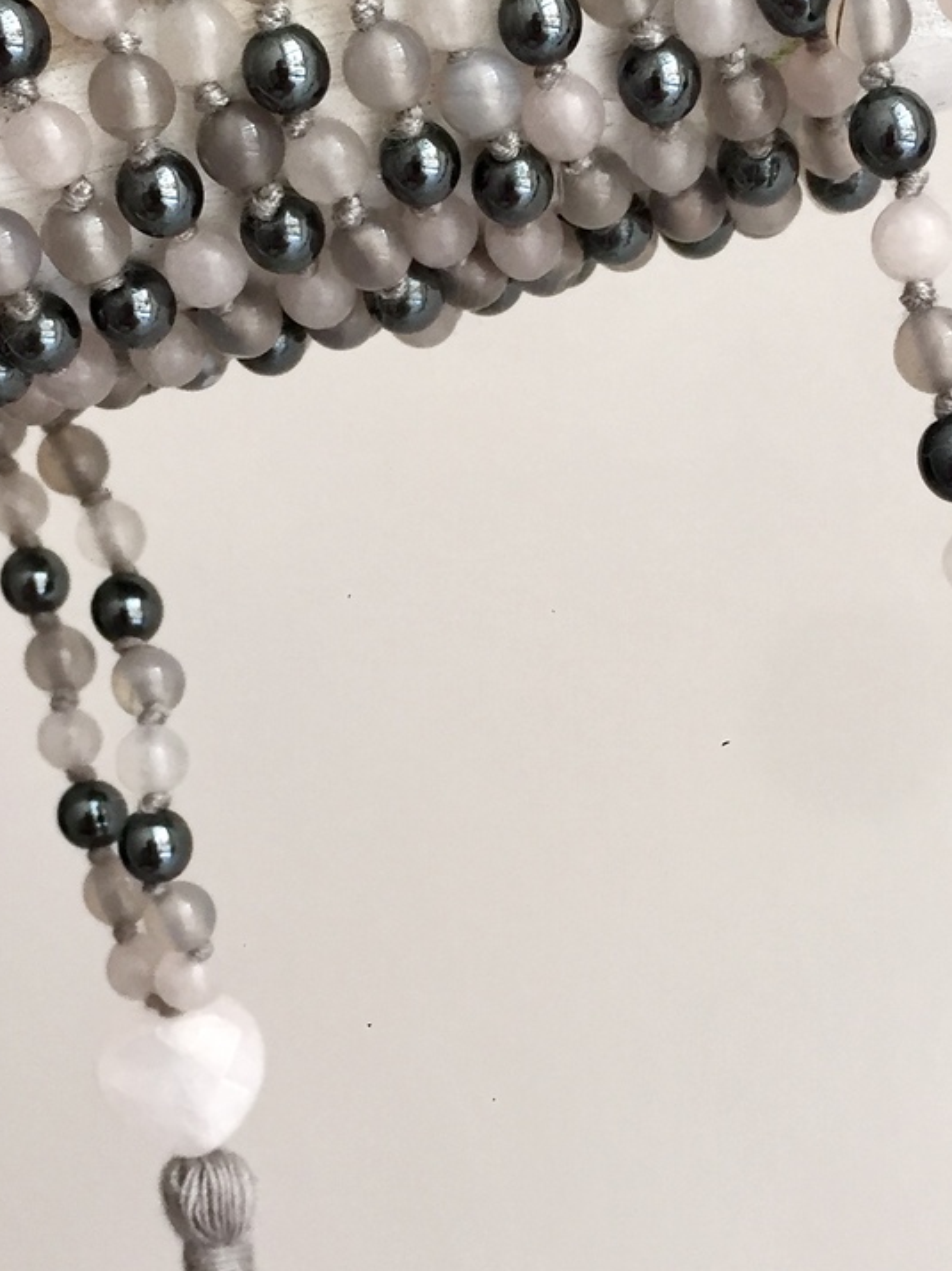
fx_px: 2385
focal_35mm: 65
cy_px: 819
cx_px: 660
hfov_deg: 22.4
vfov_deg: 29.7
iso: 32
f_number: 2.2
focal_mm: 4.15
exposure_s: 1/33
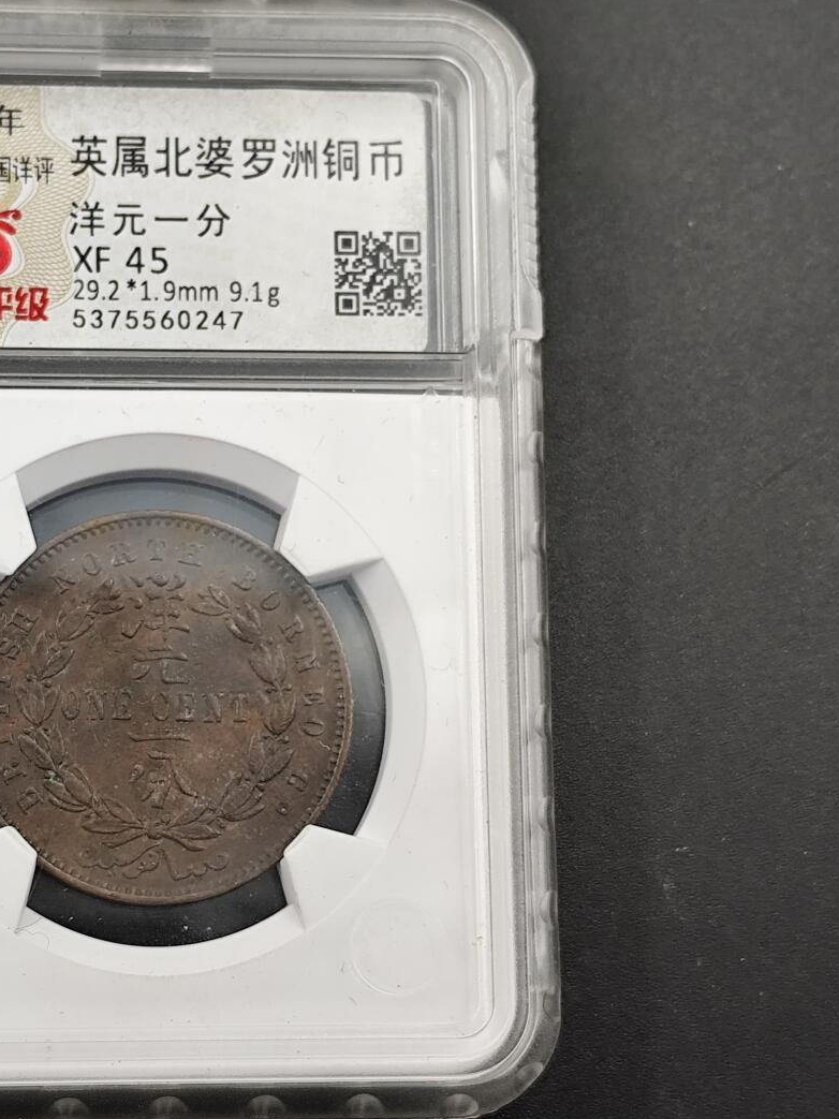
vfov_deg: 20.9
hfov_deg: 15.7
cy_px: 560
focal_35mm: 94
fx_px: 3038
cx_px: 211
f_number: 1.65
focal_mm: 6.14
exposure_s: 1/100
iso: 80
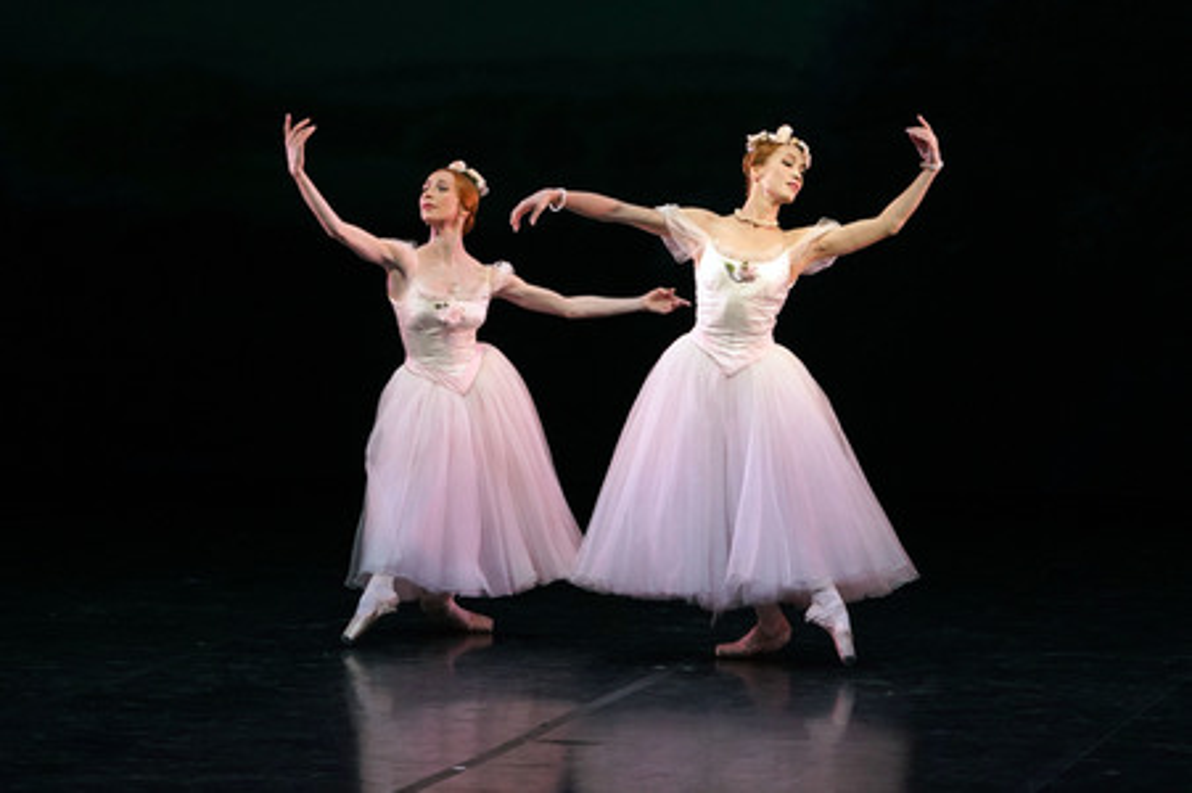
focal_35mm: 200
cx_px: 596
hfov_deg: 10.3
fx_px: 6617
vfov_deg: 6.9
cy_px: 396
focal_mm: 200
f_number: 6.3
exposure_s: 1/320
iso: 6400
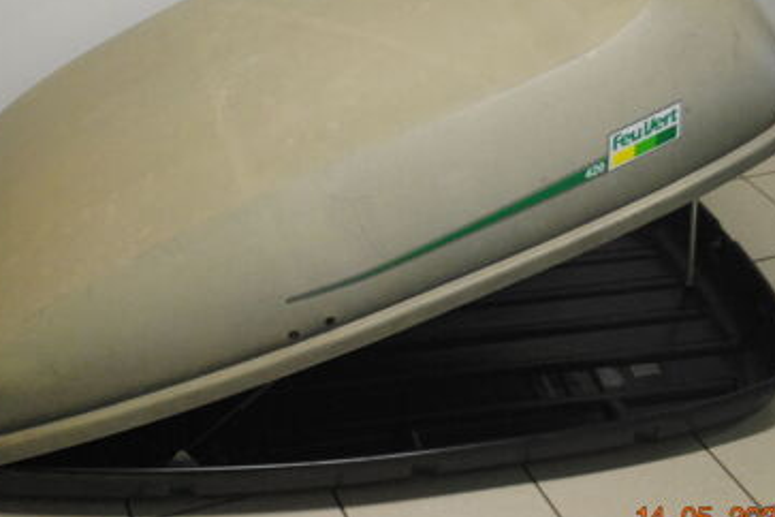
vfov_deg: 23.5
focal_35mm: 58
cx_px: 378
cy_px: 226
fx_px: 1241
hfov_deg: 34.7
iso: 1100
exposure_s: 1/30
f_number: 4.5
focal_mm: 29
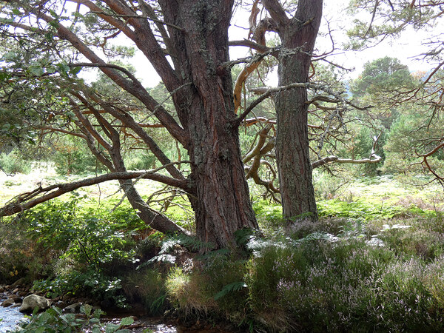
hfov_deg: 38.2
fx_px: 641
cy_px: 166
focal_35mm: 50
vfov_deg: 29.1
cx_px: 222
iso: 80
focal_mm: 9
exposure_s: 1/100
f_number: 3.9
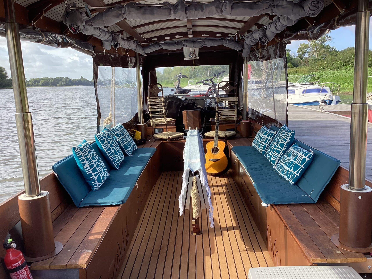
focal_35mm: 31
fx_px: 333
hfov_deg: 58.4
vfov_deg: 45.4
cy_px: 140
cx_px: 186
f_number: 2.4
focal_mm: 3.3
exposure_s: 1/312
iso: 25
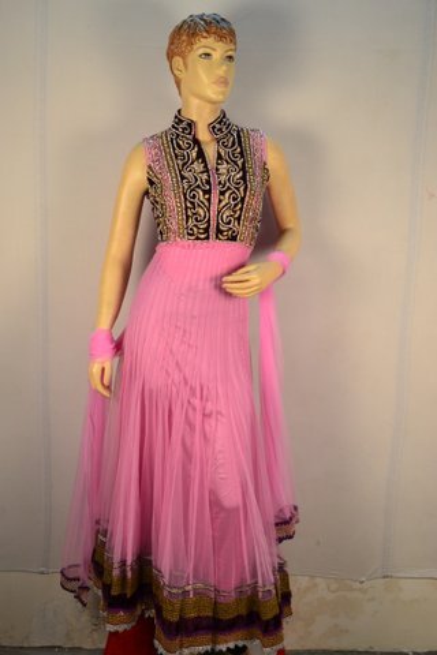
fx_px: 655
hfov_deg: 36.9
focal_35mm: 36
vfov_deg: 53.1
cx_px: 218
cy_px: 328
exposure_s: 1/15
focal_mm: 24
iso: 720
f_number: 6.3
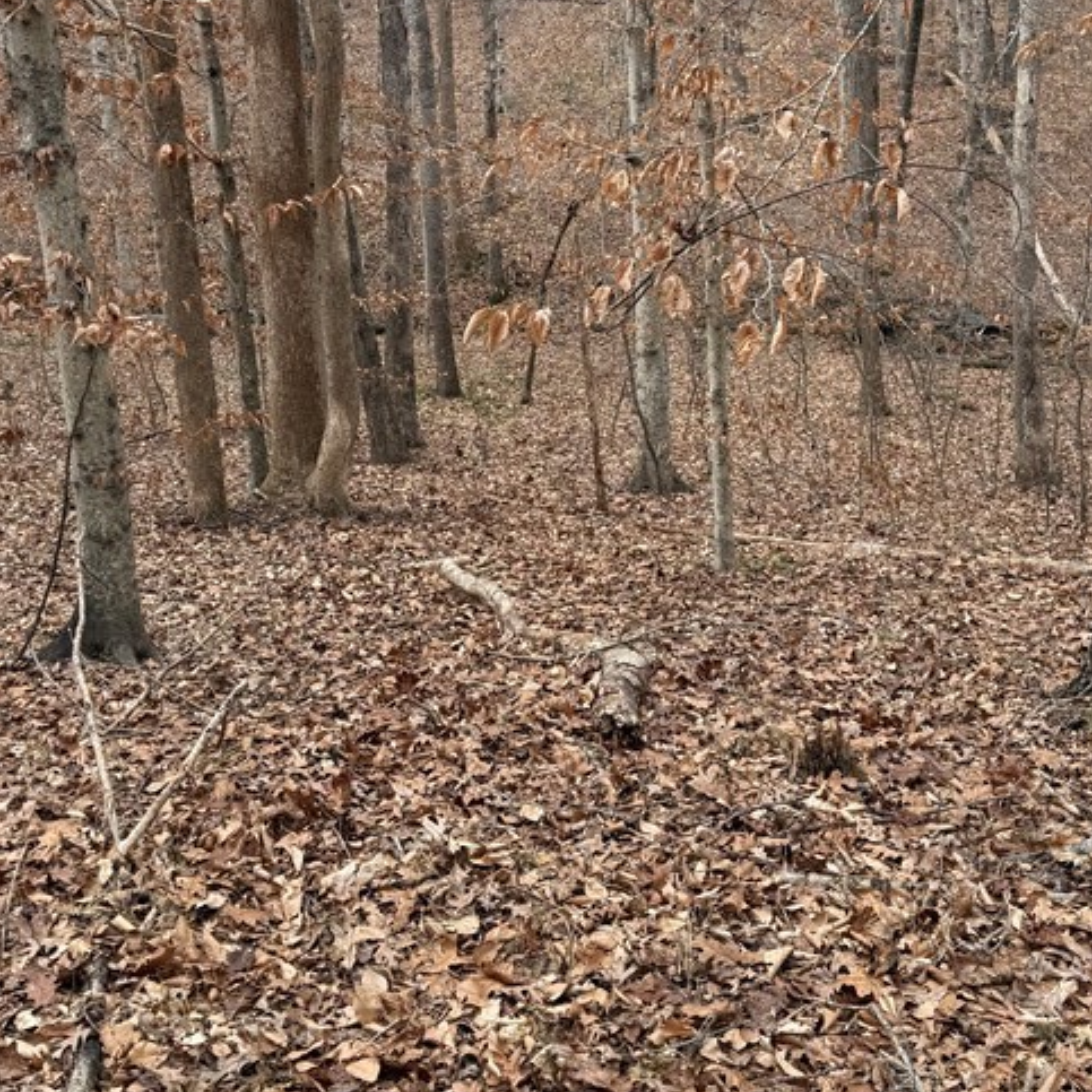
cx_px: 574
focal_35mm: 45
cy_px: 369
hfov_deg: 37.5
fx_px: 1606
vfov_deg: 37.2
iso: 80
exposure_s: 1/622
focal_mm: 6.76
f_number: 1.78
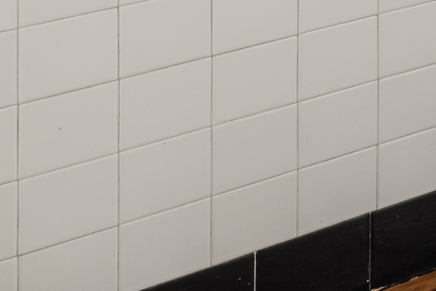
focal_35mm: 93
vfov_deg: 11.1
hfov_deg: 13.6
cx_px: 1119
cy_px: -505
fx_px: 1126
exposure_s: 1/1.25
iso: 200
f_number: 11
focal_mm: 14
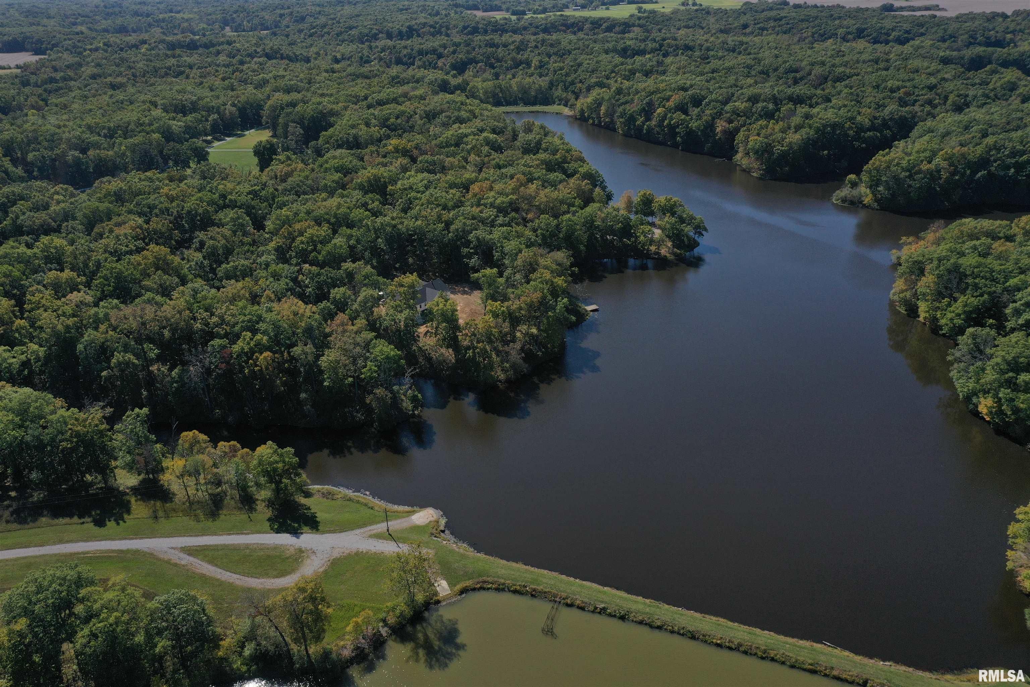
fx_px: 801
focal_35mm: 28
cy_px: 344
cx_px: 515
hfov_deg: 65.5
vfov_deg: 46.4
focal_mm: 10.26
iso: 100
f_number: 7.1
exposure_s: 1/400
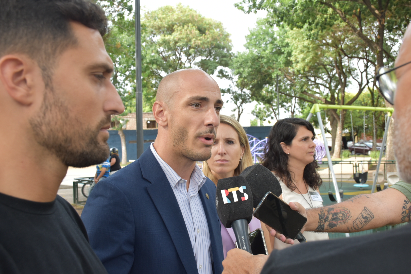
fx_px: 411
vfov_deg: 36.9
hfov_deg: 53.1
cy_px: 137
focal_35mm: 36
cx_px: 206
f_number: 7.1
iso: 400
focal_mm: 24
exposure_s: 1/200
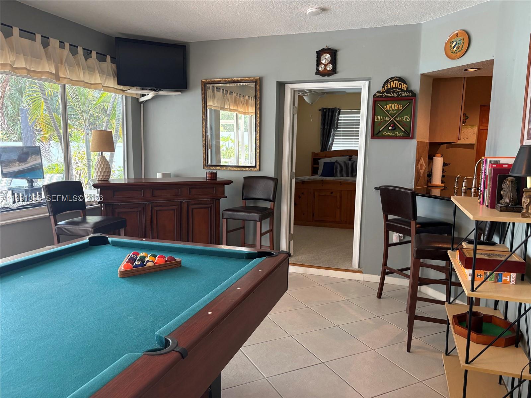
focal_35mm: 26
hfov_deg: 67.3
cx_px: 266
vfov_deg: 53.1
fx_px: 399
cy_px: 199
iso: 160
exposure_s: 1/60
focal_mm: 5.96
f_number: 1.6
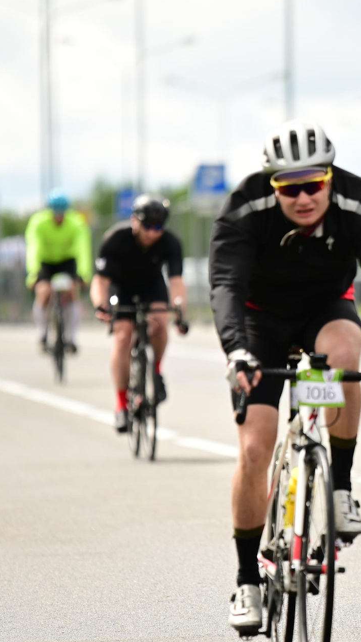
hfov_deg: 2.9
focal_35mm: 424
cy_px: 370
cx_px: 356
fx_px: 7215
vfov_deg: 5.1
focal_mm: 200
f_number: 2.8
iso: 200
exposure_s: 1/1600
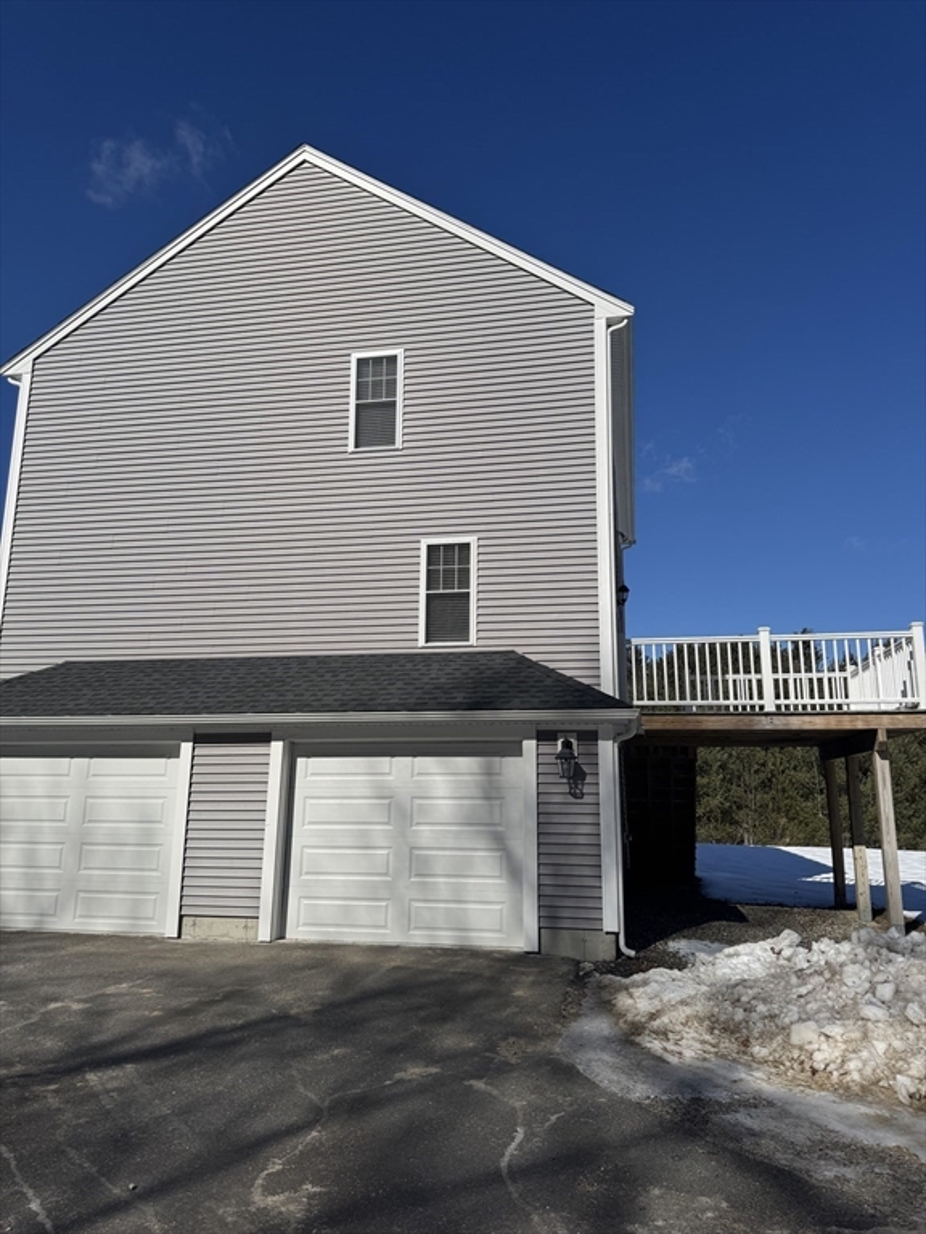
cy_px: 617
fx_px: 856
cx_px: 463
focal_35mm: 24
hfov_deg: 56.8
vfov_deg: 71.6
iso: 80
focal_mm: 6.76
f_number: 1.78
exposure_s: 1/12346
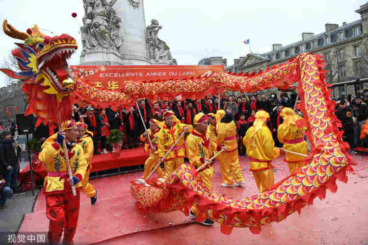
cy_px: 122
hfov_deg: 73.7
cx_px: 184
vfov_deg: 53.1
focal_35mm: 24
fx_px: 245
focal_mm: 24
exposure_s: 1/400
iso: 500
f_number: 4.5
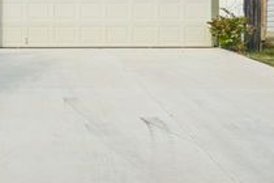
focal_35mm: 50
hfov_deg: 37.8
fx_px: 381
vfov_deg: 26.0
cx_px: 44
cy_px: 14
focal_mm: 21
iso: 800
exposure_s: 1/2500
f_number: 8
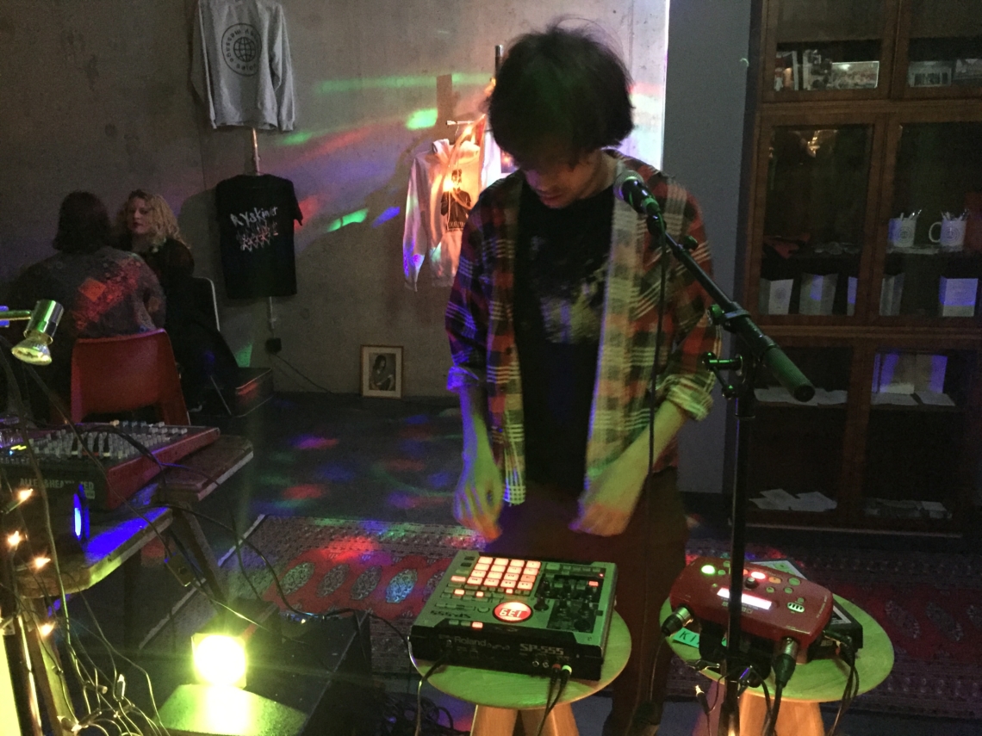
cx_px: 491
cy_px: 368
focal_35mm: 29
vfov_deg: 48.2
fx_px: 823
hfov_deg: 61.7
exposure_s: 1/17
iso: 1000
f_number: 2.2
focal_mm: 4.15
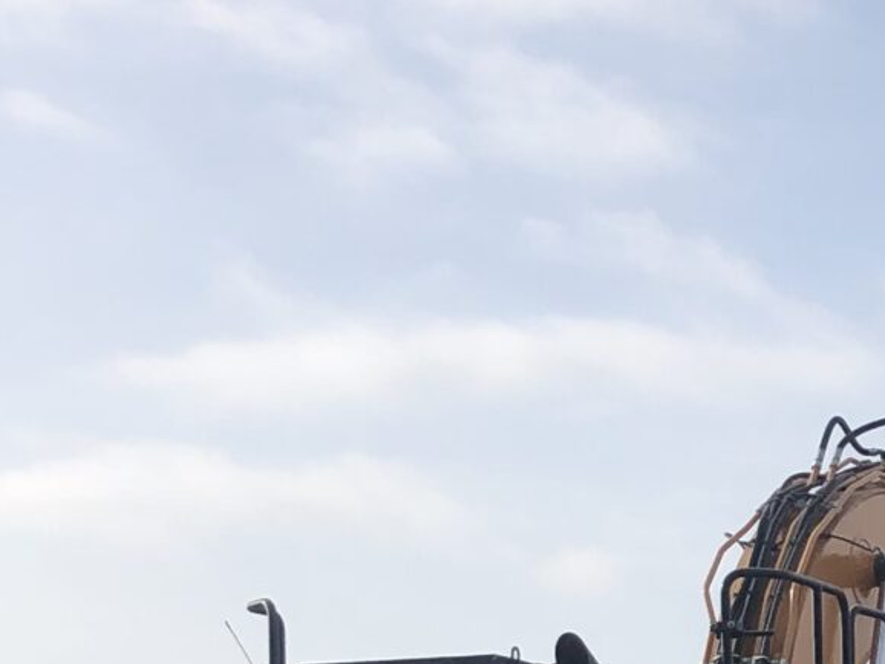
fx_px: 3172
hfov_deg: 14.4
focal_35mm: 124
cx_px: 1468
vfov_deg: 11.7
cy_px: 831
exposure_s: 1/2667
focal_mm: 3.99
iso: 20
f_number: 1.8
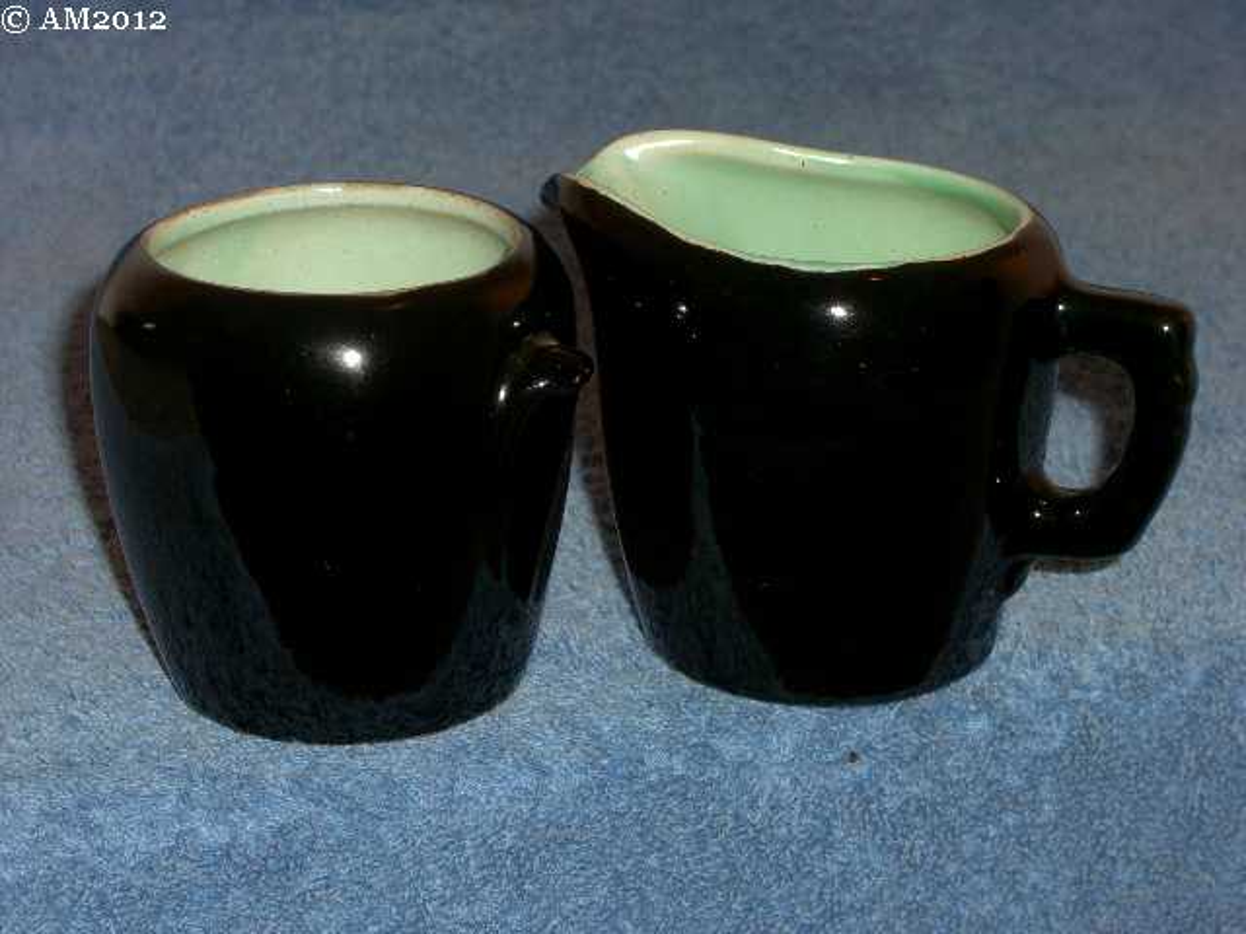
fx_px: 4103
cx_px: 623
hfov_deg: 17.3
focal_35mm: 114
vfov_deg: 13.0
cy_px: 467
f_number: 5.4
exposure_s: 1/60
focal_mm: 23.7
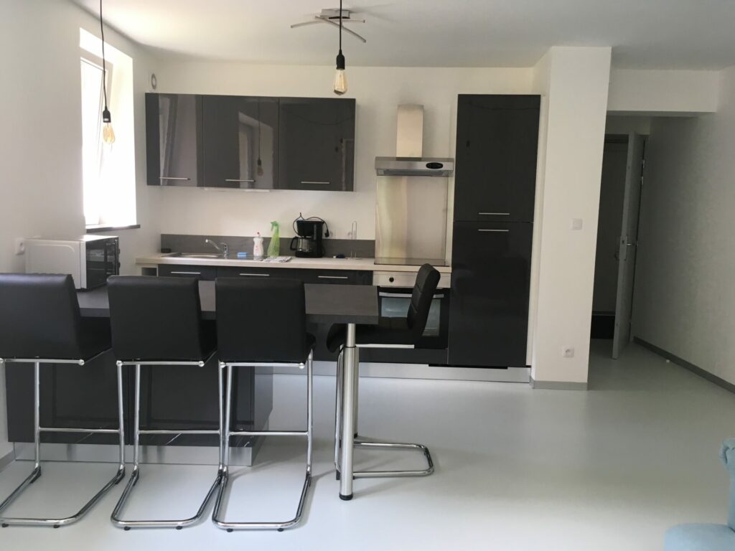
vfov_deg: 48.2
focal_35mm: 29
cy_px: 276
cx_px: 368
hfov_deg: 61.7
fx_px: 616
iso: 32
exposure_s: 1/33
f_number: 2.2
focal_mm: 4.15
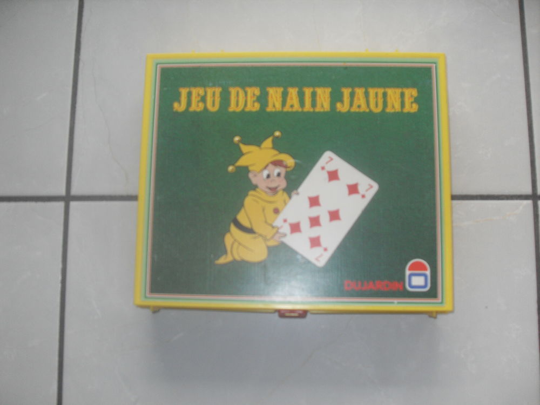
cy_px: 202
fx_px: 577
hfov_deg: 50.1
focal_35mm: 37
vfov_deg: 38.7
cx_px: 270
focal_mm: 6.3
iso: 100
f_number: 2.8
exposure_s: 1/45
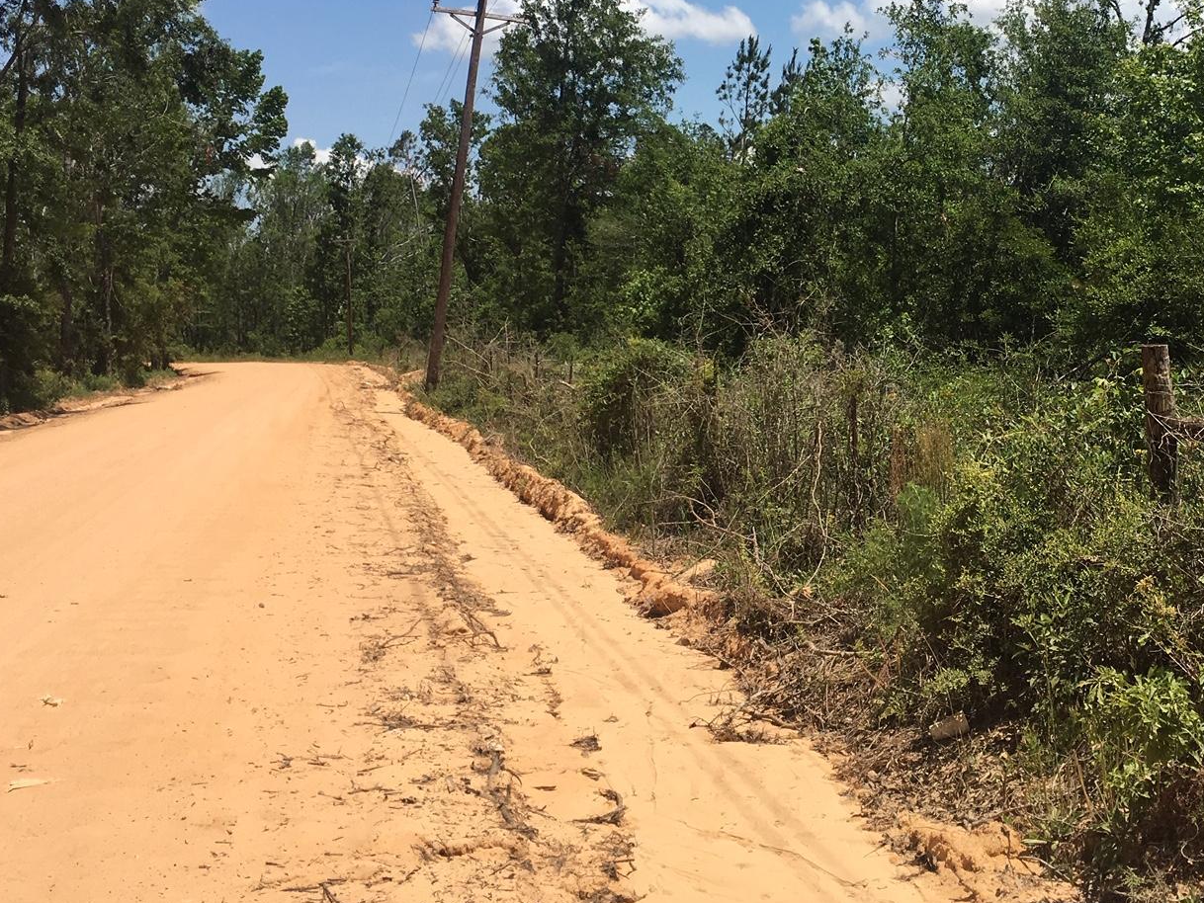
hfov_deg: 39.1
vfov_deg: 29.9
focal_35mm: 48
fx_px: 1670
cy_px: 248
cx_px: 830
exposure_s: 1/2024
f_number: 2.2
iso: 25
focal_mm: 4.15
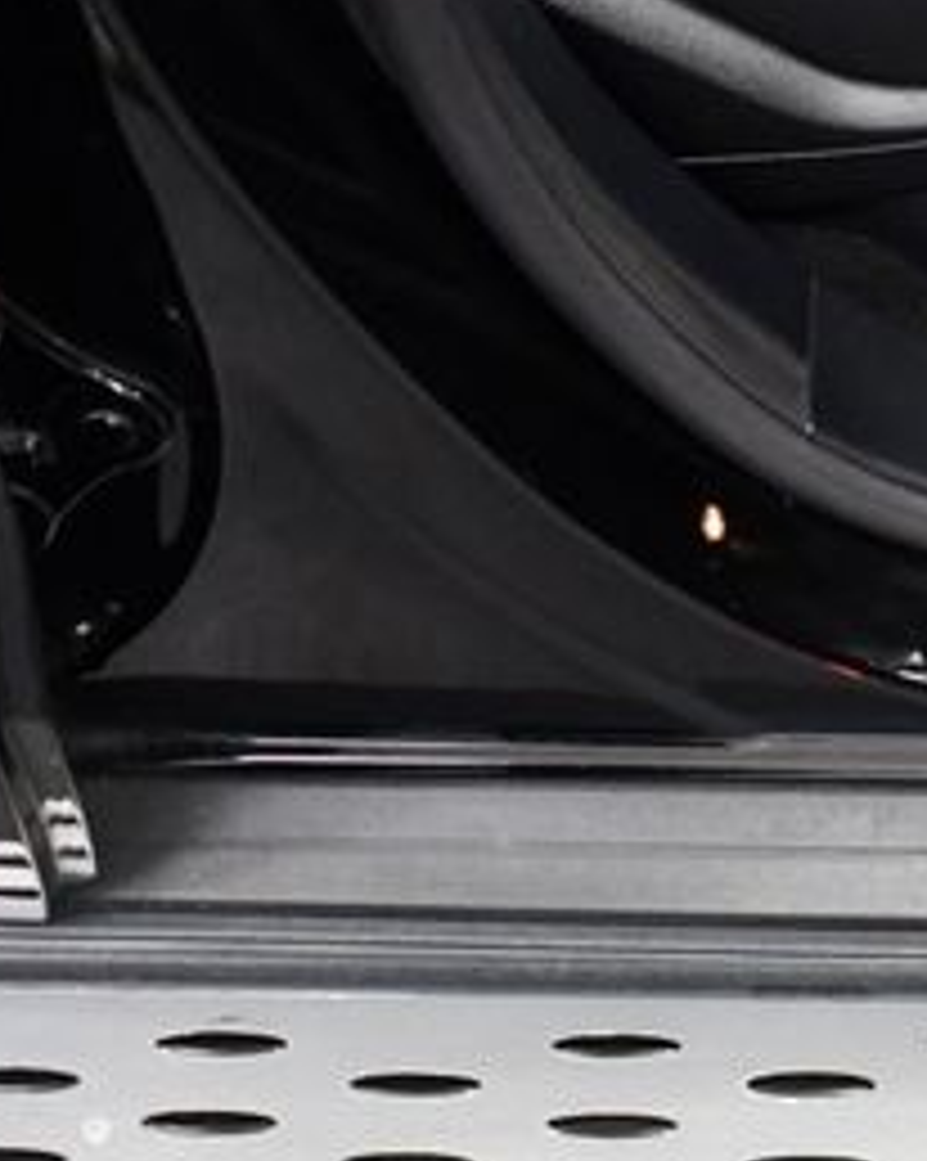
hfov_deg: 17.1
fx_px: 2884
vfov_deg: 22.8
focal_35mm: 84
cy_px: 576
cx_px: 1228
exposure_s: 1/125
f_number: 3.5
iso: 3200
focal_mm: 18
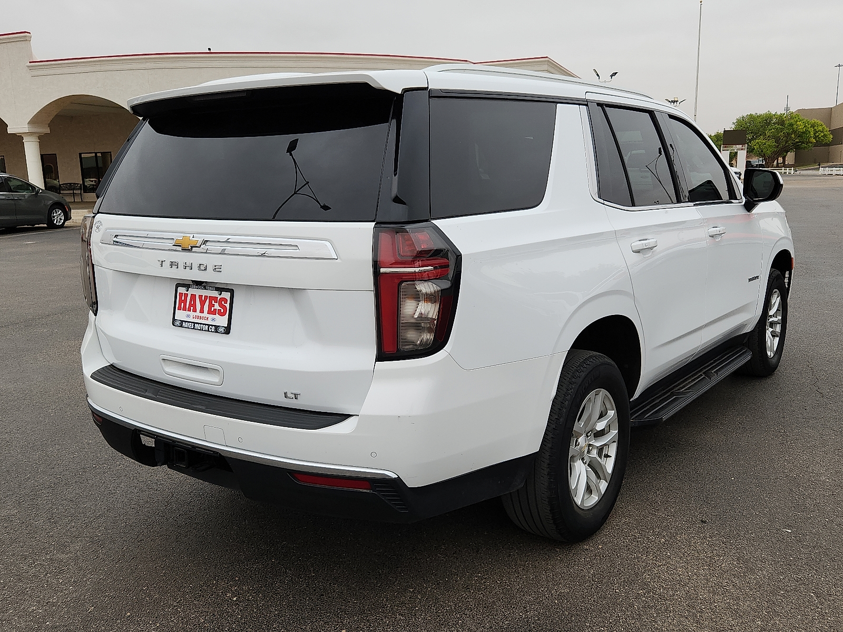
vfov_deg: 58.9
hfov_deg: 73.9
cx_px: 422
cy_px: 316
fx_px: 560
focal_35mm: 23
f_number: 1.8
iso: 50
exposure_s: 1/667
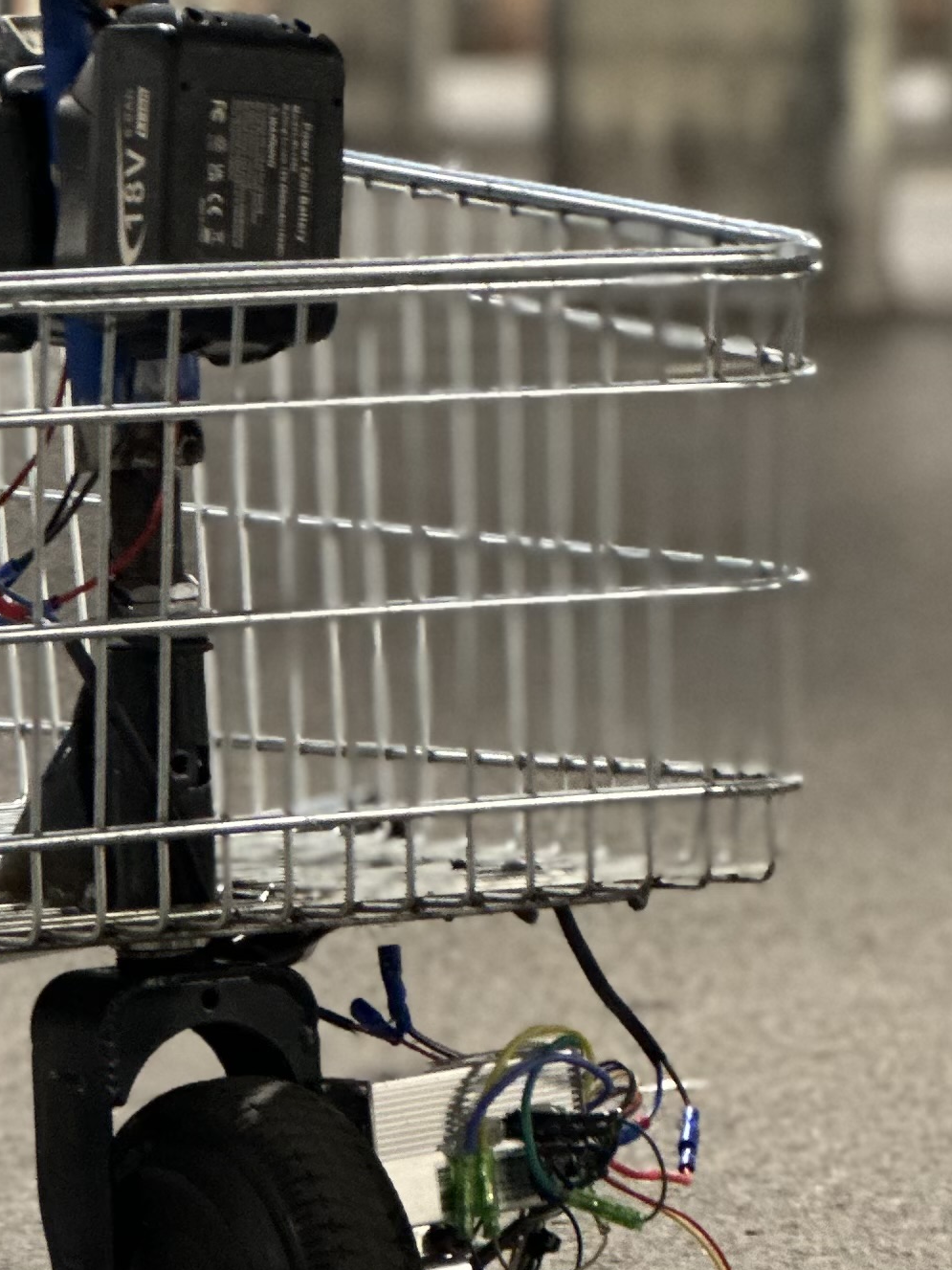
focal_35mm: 234
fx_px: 8582
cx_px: -353
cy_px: 715
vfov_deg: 8.5
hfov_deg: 6.3
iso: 400
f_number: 2.8
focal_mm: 9
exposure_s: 1/17
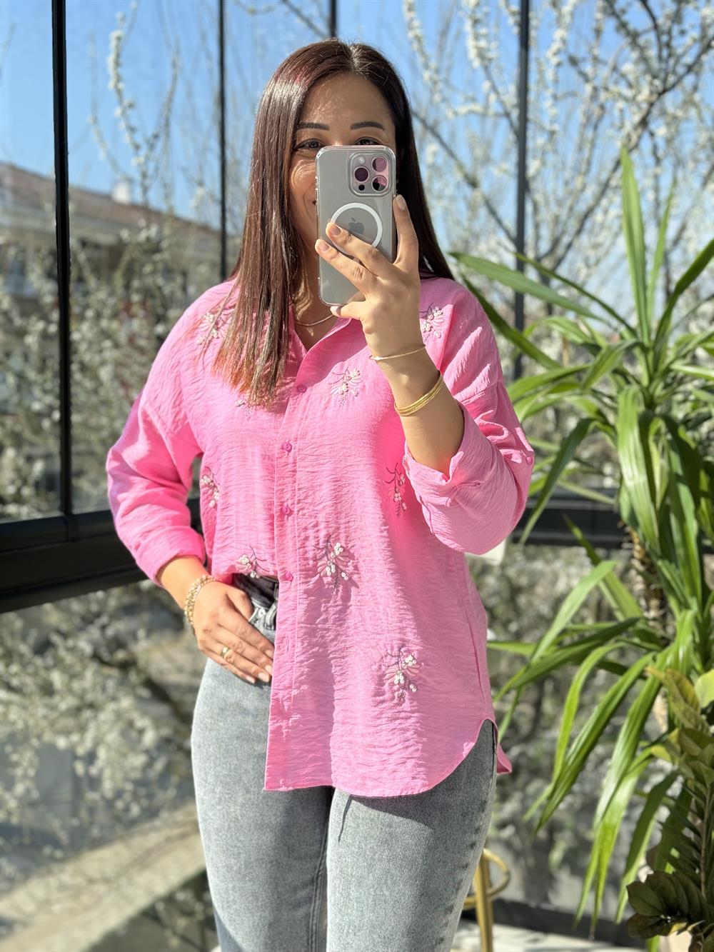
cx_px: 357
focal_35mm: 48
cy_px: 476
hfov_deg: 30.3
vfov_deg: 39.7
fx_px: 1320
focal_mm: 6.86
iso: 64
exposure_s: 1/802
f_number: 1.78
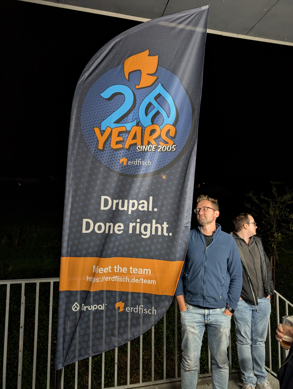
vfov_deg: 71.5
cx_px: 146
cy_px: 194
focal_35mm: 24
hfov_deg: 56.9
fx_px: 270
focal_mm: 6.9
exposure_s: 1/25
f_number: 1.68
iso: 137
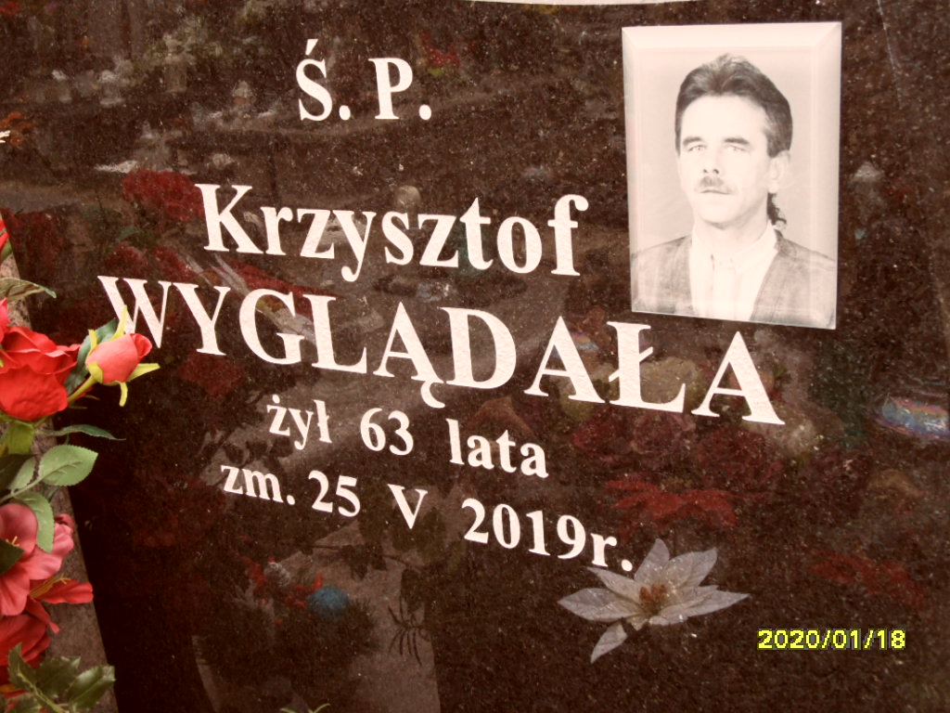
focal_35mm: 40
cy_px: 356
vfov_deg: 36.0
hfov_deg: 46.8
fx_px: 1098
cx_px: 475
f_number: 3.6
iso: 200
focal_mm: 6.5
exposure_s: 1/45
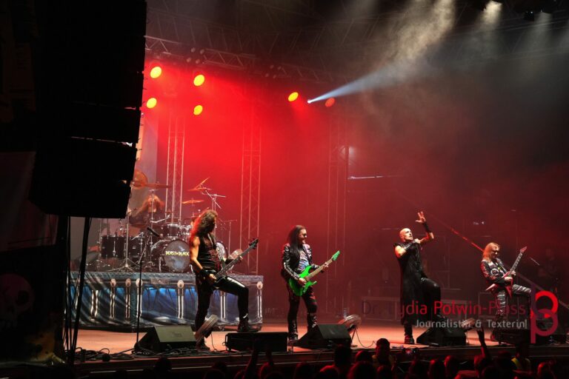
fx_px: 1185
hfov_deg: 27.0
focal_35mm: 75
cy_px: 190
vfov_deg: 18.2
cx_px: 284
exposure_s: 1/80
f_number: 4.5
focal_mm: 50
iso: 2500
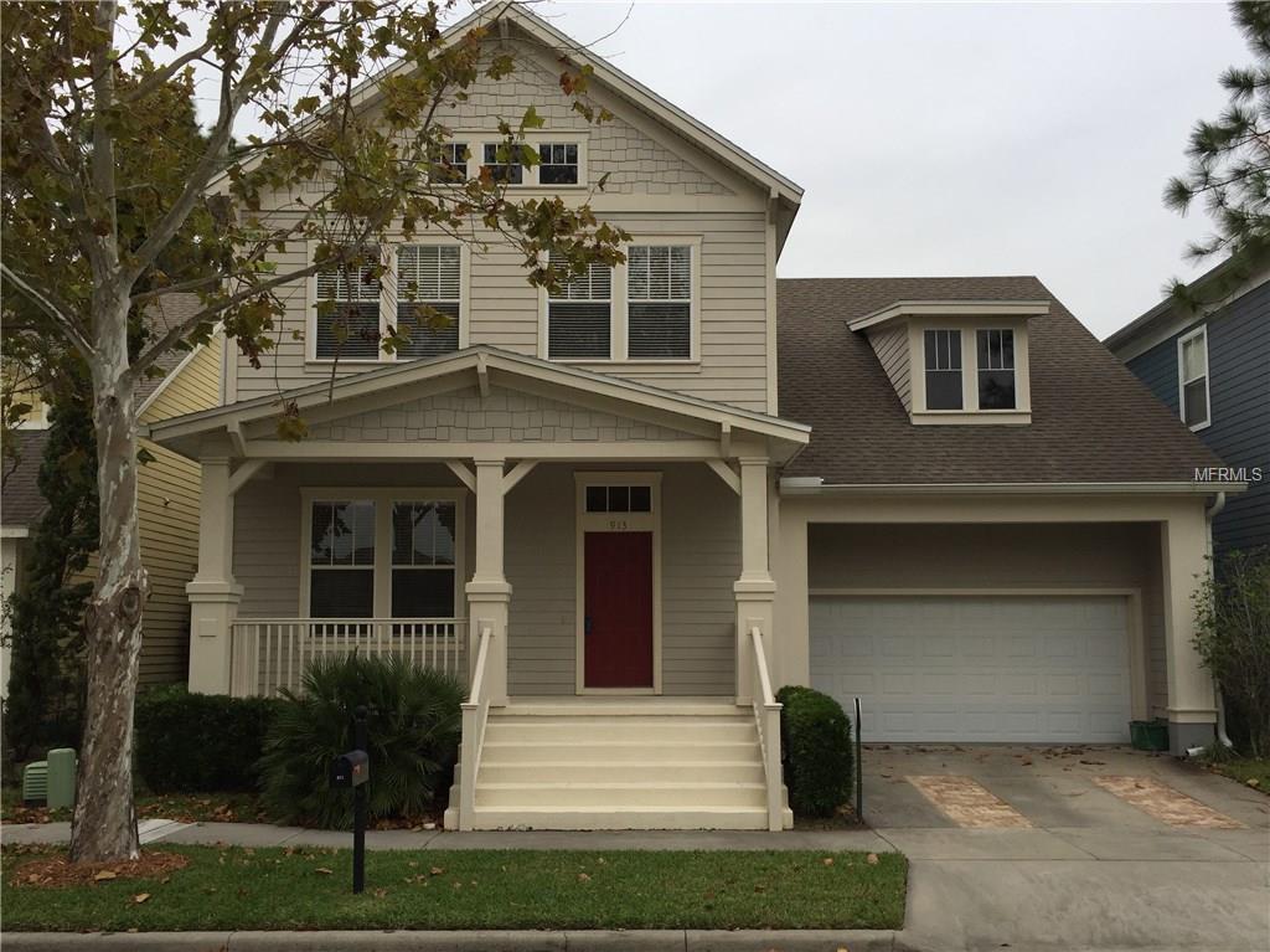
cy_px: 476
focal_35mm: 29
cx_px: 635
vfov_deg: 48.2
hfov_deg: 61.7
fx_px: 1063
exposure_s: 1/534
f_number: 2.2
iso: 32
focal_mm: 4.15
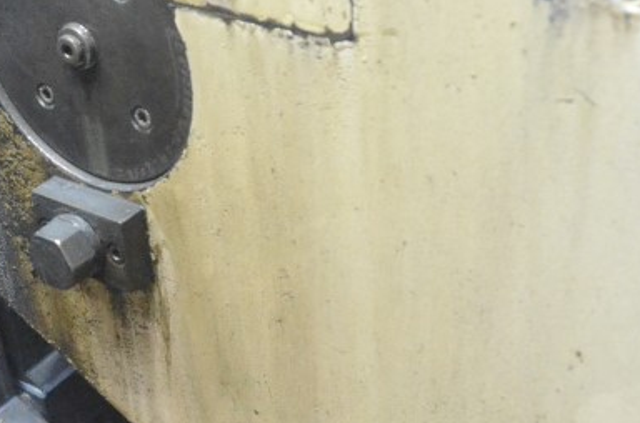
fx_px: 1507
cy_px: 303
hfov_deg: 23.2
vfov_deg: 15.9
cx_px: 31
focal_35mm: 85
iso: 6400
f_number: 5
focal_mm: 20
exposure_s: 1/160
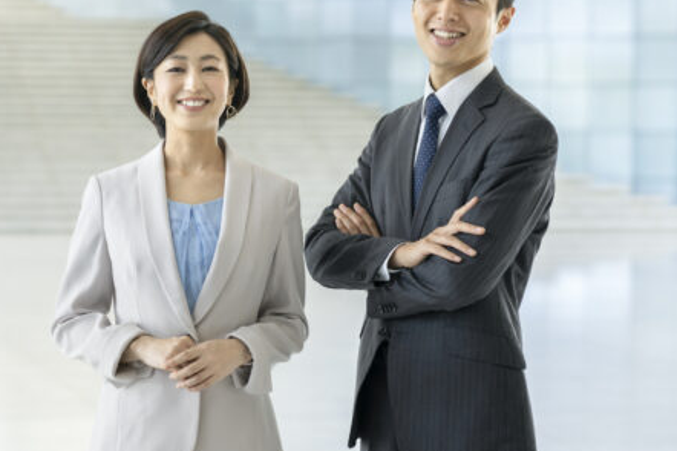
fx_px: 2349
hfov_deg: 16.4
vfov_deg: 10.9
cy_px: 193
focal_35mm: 125
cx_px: 234
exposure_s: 1/250
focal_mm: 85
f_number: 2.8
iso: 500
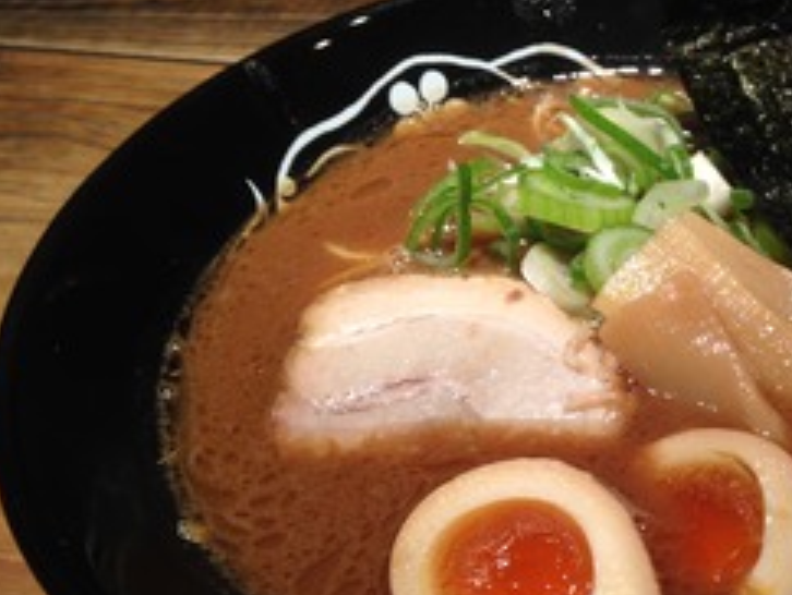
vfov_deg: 27.5
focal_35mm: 53
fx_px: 1214
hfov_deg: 35.2
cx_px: 610
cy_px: 366
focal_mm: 4.12
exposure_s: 1/40
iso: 50
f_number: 2.4
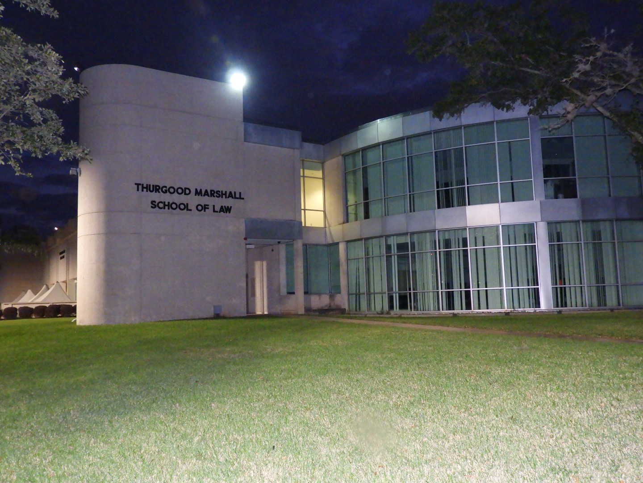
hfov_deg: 60.0
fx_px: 557
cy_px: 242
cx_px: 322
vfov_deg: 46.8
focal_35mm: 30
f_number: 3.5
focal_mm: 5.4
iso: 1600
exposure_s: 1/30
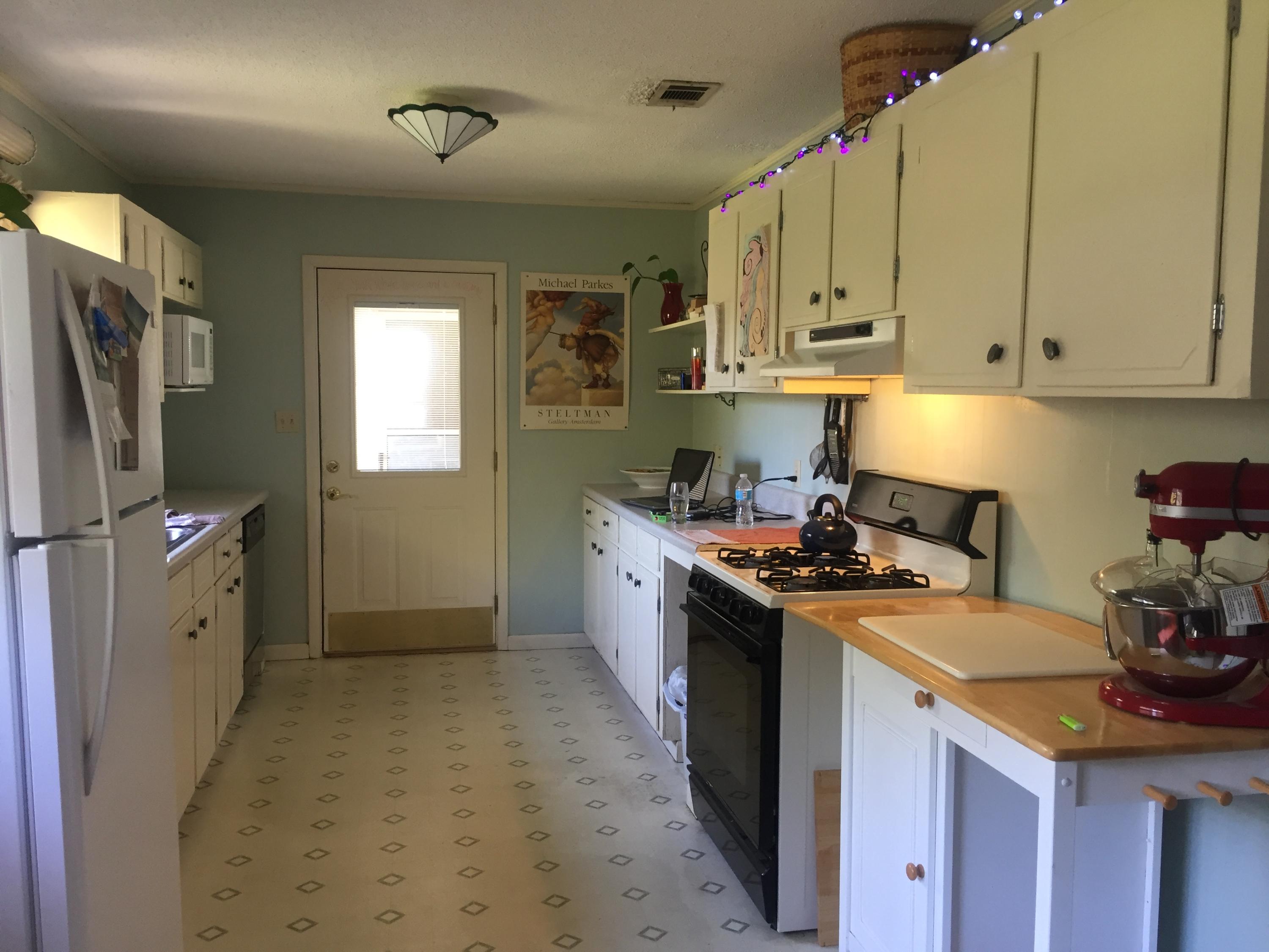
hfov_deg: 61.7
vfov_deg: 48.2
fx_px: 1063
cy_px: 476
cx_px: 634
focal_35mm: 29
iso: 80
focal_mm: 4.15
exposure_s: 1/30
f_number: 2.2
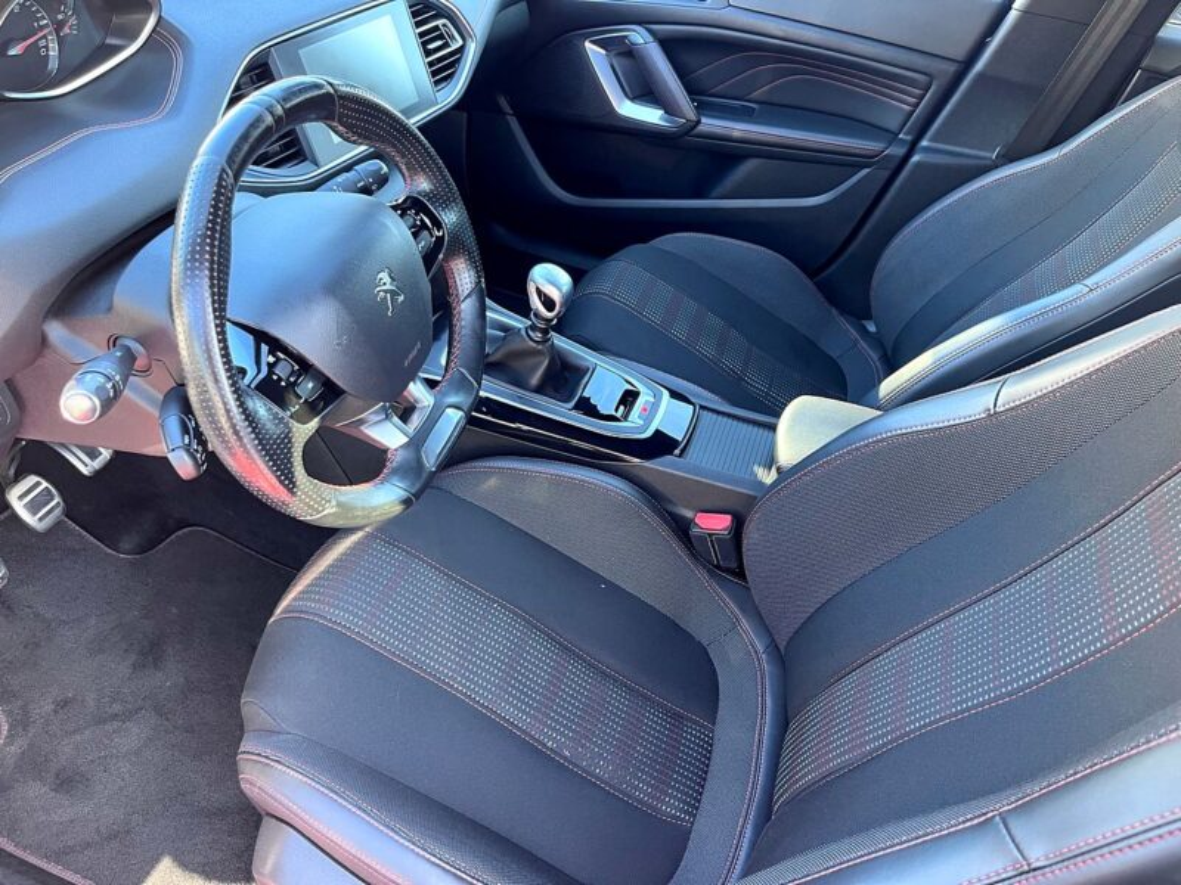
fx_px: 887
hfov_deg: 67.3
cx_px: 590
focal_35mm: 26
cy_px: 442
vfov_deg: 53.1
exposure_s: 1/82
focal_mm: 5.1
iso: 125
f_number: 1.6
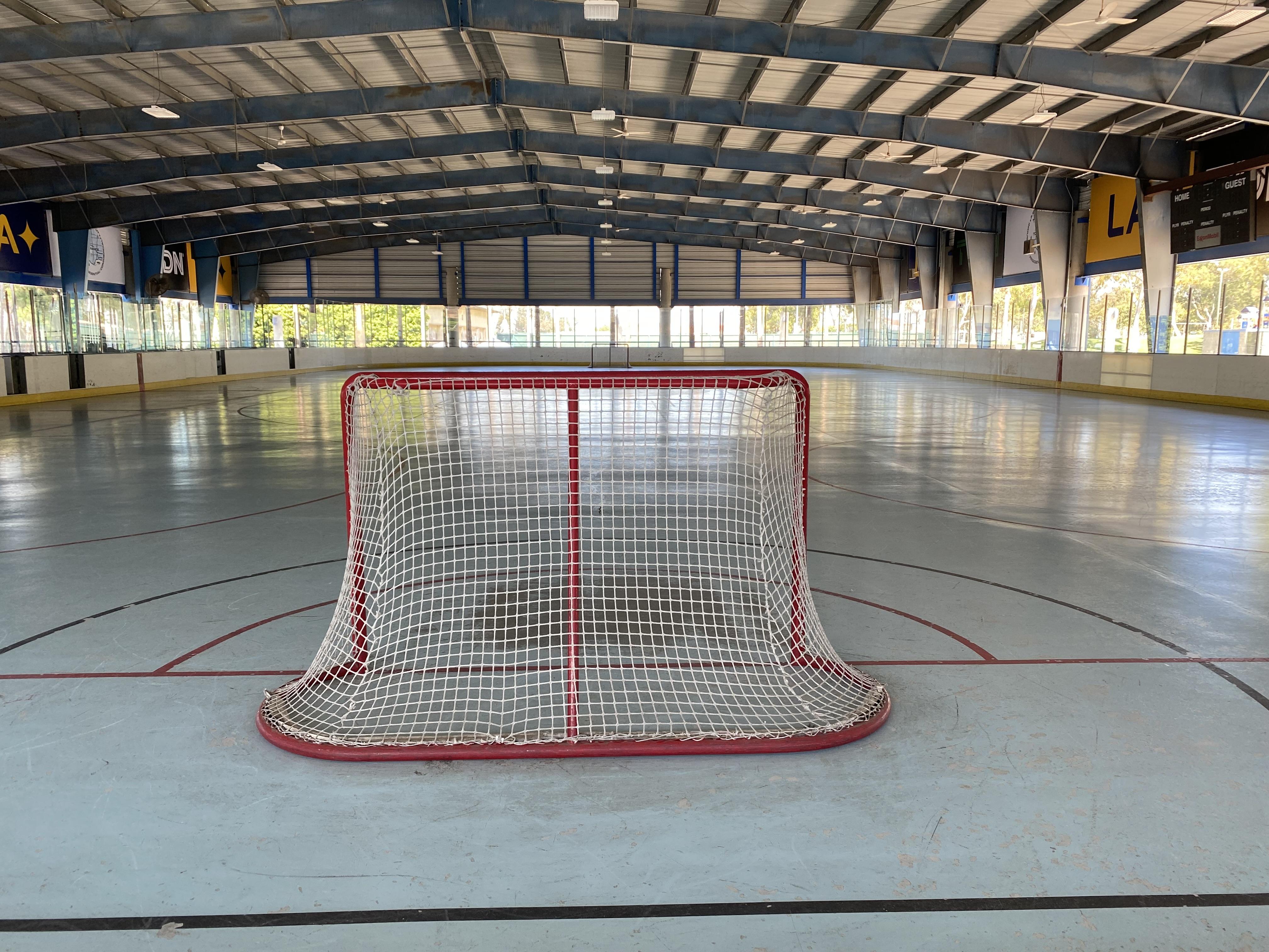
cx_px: 634
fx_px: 953
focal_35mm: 26
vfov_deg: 53.1
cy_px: 476
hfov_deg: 67.3
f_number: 1.8
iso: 64
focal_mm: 4.25
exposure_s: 1/122
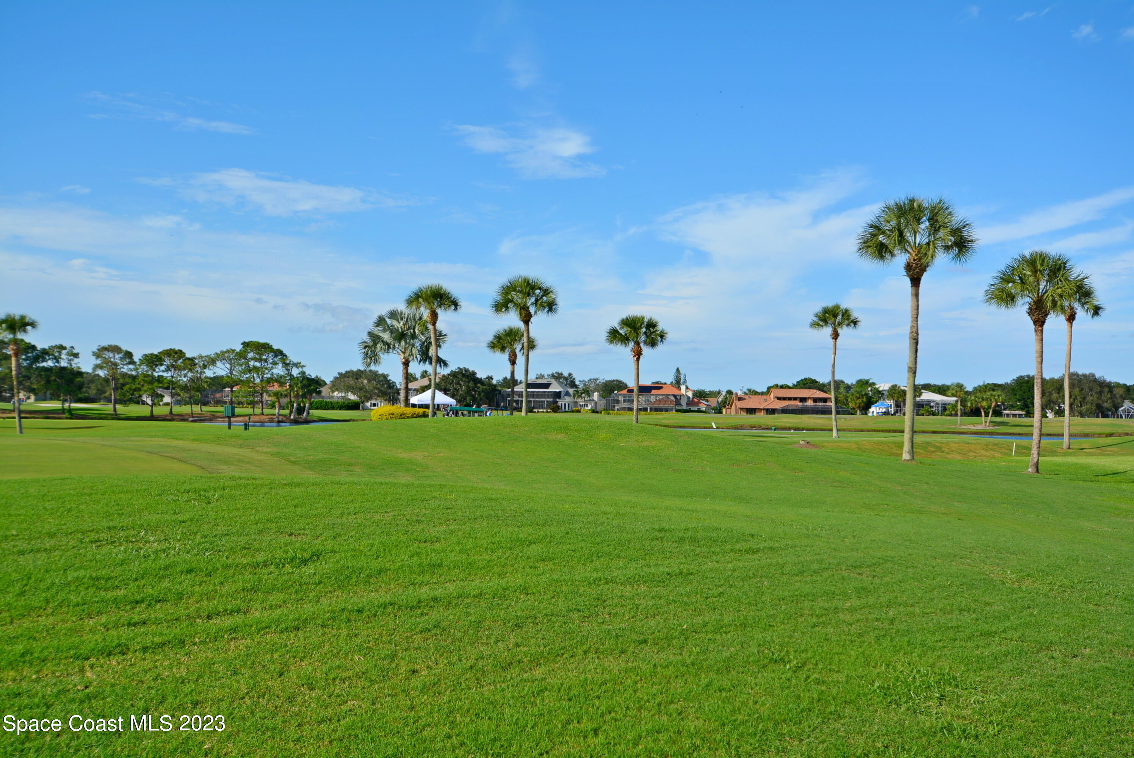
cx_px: 567
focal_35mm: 36
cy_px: 379
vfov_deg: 36.9
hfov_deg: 53.1
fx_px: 1135
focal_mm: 24
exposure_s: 1/250
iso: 110
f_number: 8
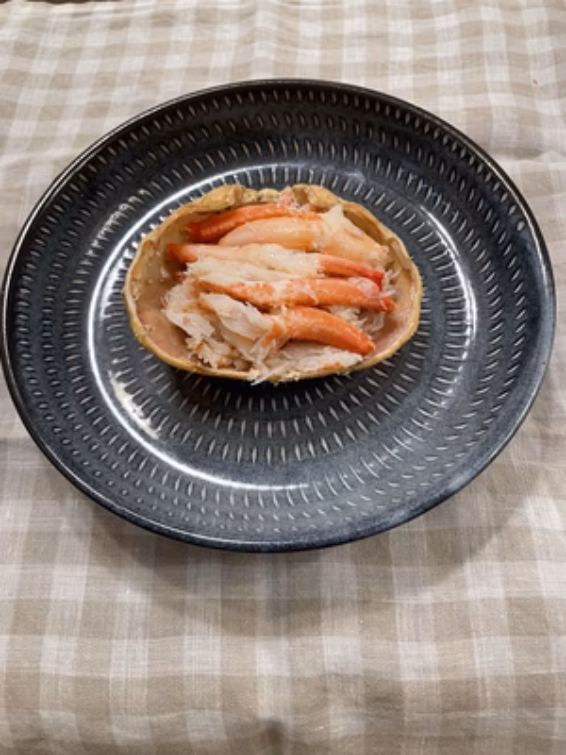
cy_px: 378
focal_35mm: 26
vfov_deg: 67.3
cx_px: 283
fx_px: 567
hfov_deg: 53.1
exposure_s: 1/50
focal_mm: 4.2
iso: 125
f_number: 1.6
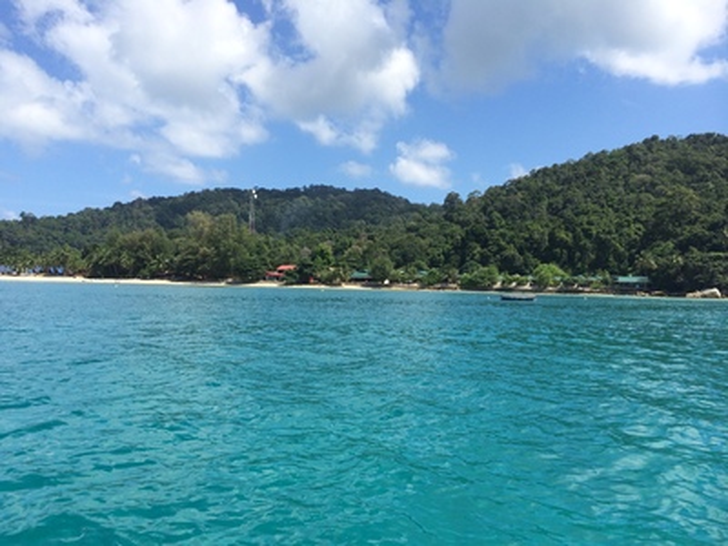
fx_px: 631
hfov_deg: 60.0
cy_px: 273
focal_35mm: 30
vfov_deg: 46.8
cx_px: 364
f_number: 2.2
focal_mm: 4.12
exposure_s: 1/2283
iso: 40
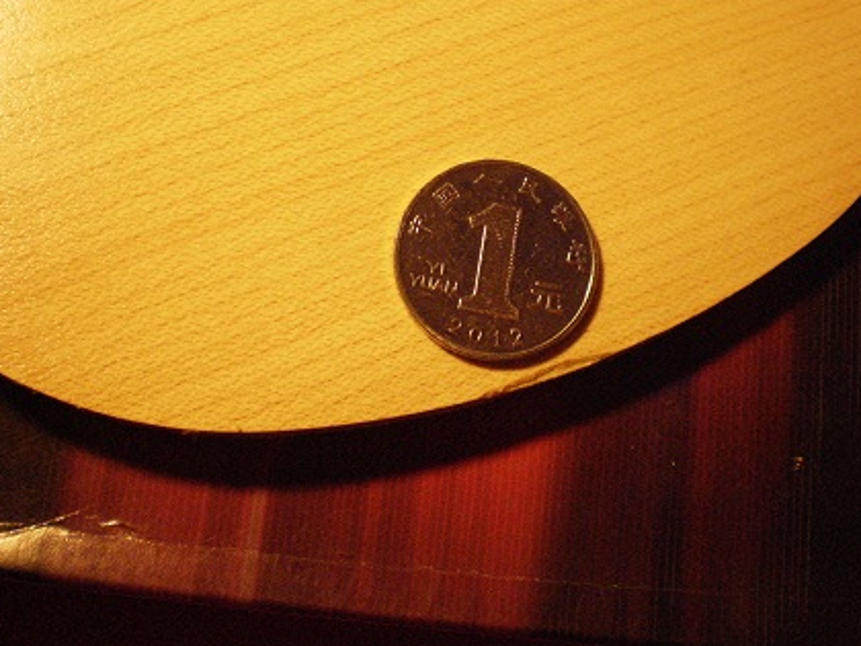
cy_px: 276
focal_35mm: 47
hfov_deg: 40.3
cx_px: 500
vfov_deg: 30.8
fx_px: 1169
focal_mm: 6.3
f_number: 3.1
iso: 400
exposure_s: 1/100
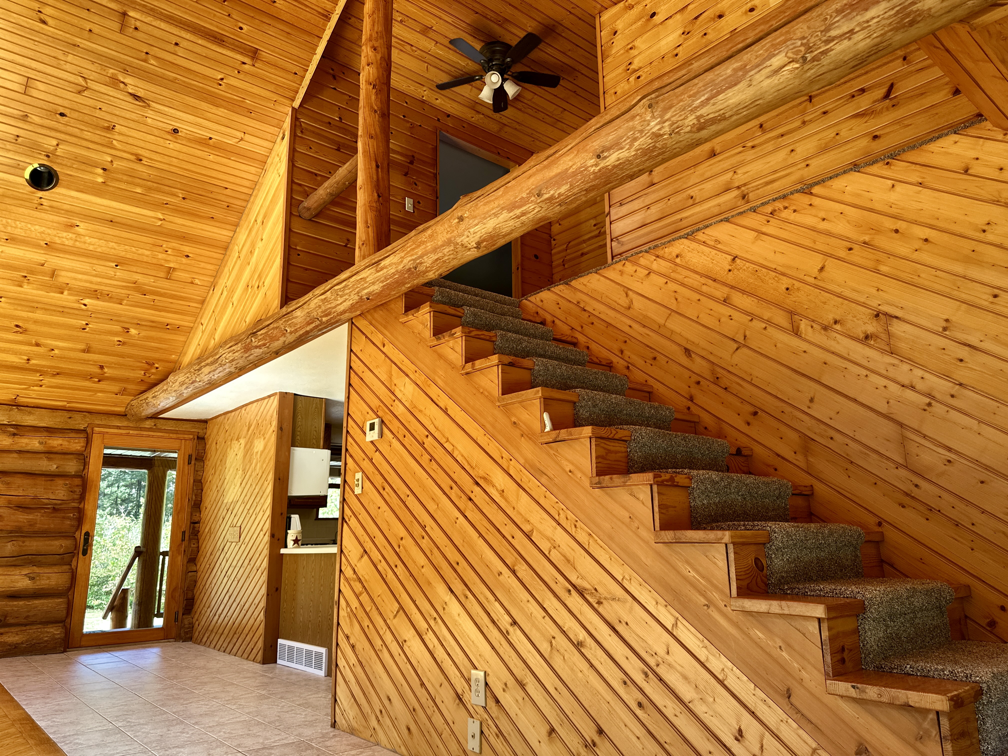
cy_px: 378
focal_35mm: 24
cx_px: 504
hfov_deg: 71.6
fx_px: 699
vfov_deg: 56.8
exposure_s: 1/121
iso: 100
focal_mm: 6.86
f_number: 1.78
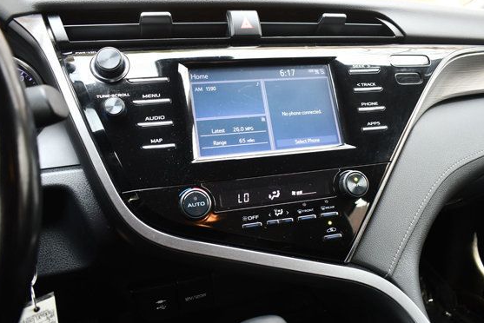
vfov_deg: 42.4
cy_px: 155
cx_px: 255
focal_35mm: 31
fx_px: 417
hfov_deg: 60.2
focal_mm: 18
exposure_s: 1/125
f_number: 3.5
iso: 900
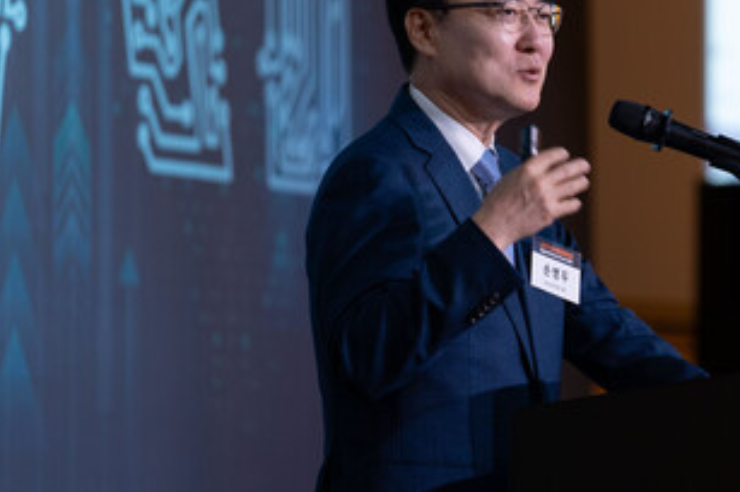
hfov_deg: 6.4
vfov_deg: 4.3
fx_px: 6591
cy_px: 166
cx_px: 668
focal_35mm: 321
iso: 800
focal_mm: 164
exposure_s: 1/125
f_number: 2.8
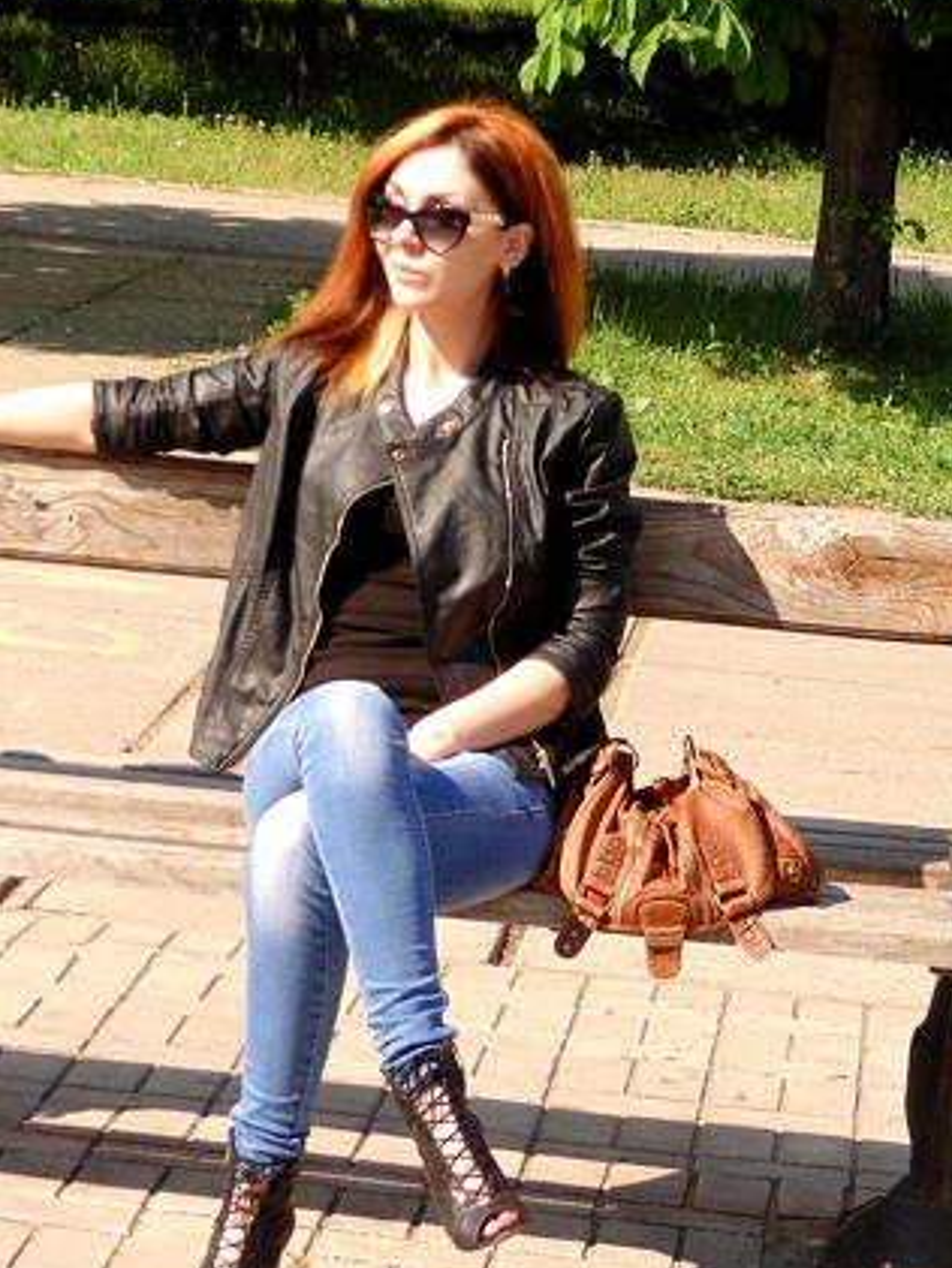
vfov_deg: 13.1
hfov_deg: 9.8
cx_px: 479
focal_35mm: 151
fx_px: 5534
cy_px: 521
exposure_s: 1/320
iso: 80
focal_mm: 19
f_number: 4.5
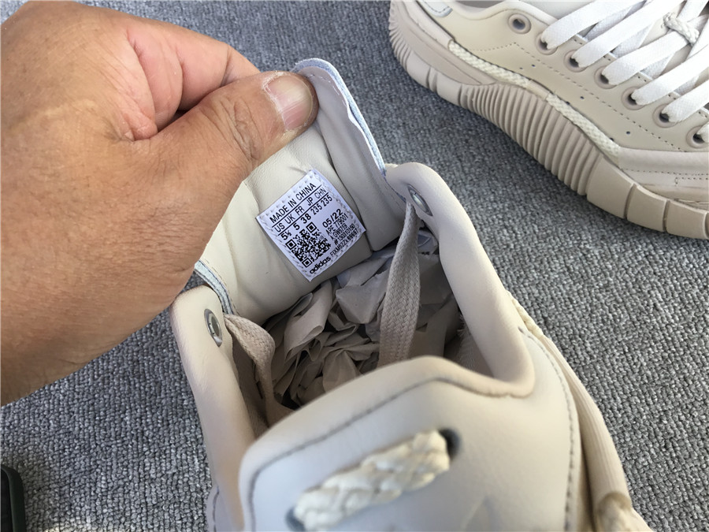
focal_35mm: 31
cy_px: 266
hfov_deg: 58.4
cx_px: 354
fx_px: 635
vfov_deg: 45.4
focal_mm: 3.3
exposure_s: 1/128
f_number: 2.4
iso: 25
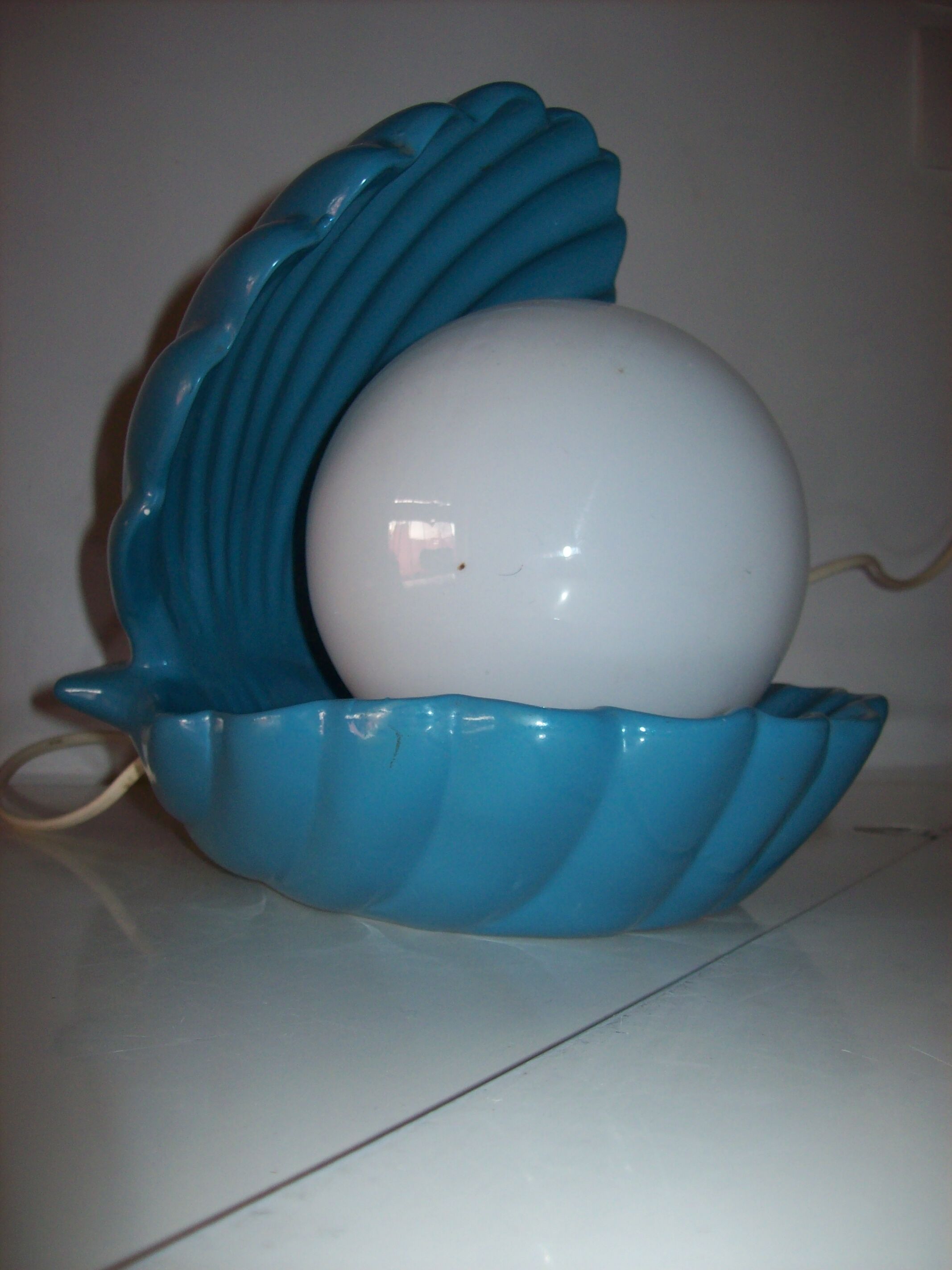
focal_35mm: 36
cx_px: 476
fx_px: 1321
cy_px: 635
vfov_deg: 51.4
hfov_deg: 39.6
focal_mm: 6
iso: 80
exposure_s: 1/64
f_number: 2.7
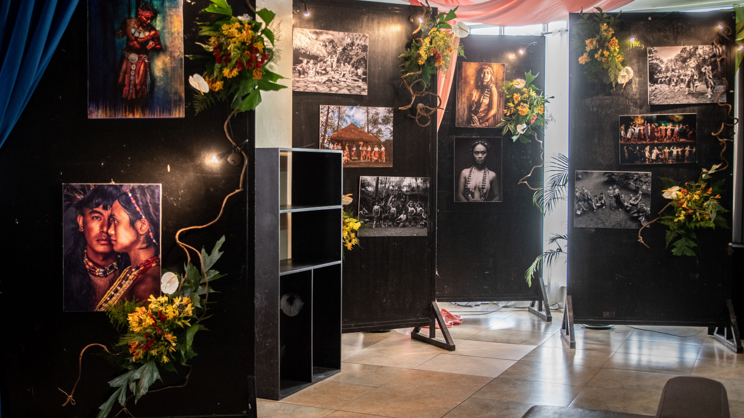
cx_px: 368
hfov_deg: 42.9
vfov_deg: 24.9
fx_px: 947
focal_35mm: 48
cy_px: 191
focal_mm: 30
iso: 1100
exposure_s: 1/100
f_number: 3.2
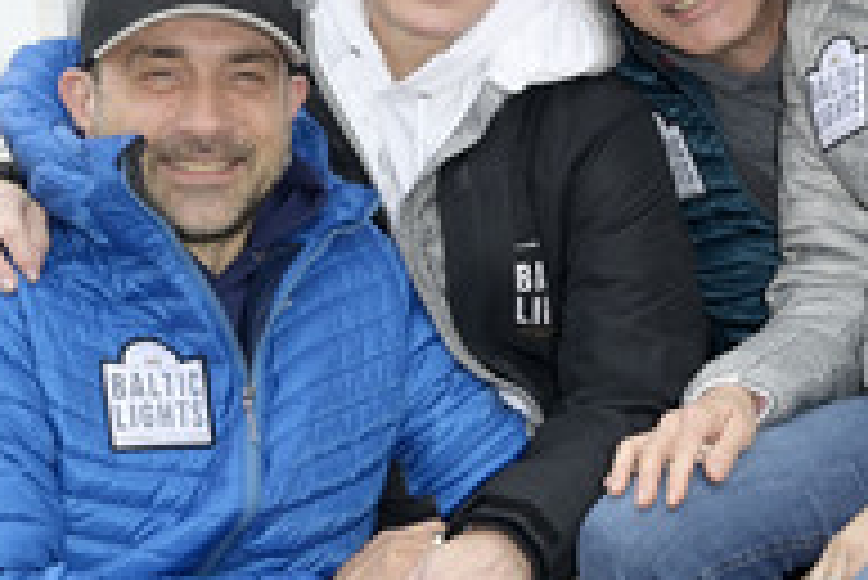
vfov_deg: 12.2
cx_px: 695
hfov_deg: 18.1
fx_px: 2702
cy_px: 162
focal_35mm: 112
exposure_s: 1/250
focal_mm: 48
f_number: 6.3
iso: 640
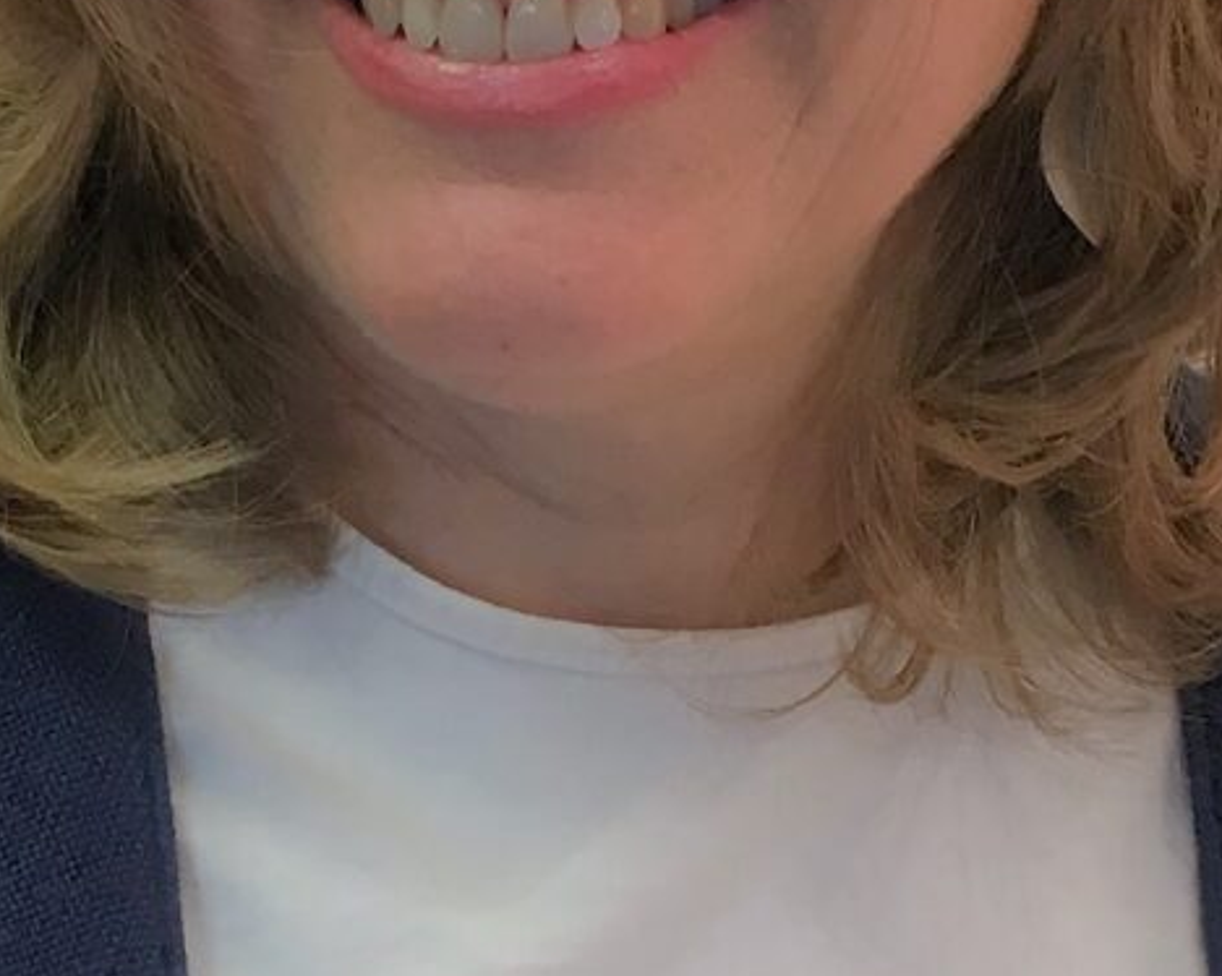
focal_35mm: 62
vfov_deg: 22.8
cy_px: -164
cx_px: 561
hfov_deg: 30.5
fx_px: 2241
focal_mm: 4.15
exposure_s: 1/30
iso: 25
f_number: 2.2
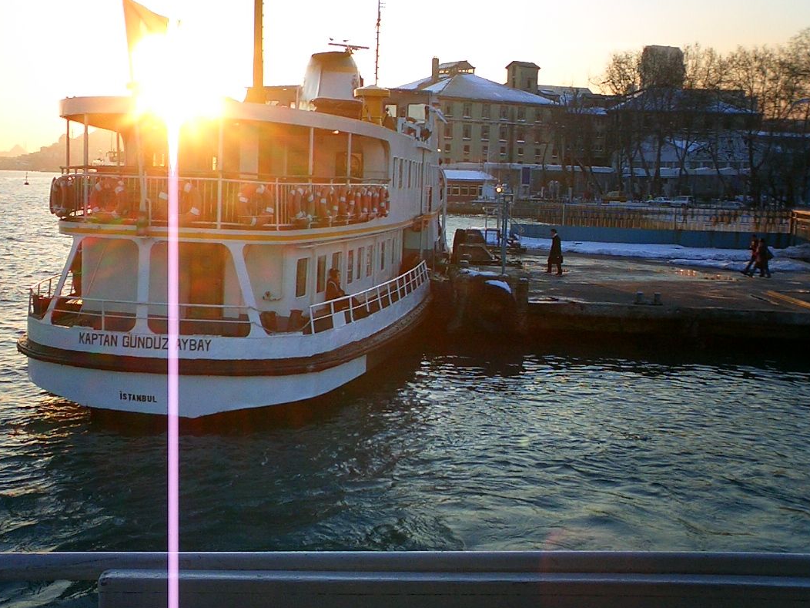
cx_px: 349
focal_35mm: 45
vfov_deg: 32.2
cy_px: 314
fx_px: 1053
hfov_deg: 42.0
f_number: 3.5
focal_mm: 5.6
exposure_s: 1/400
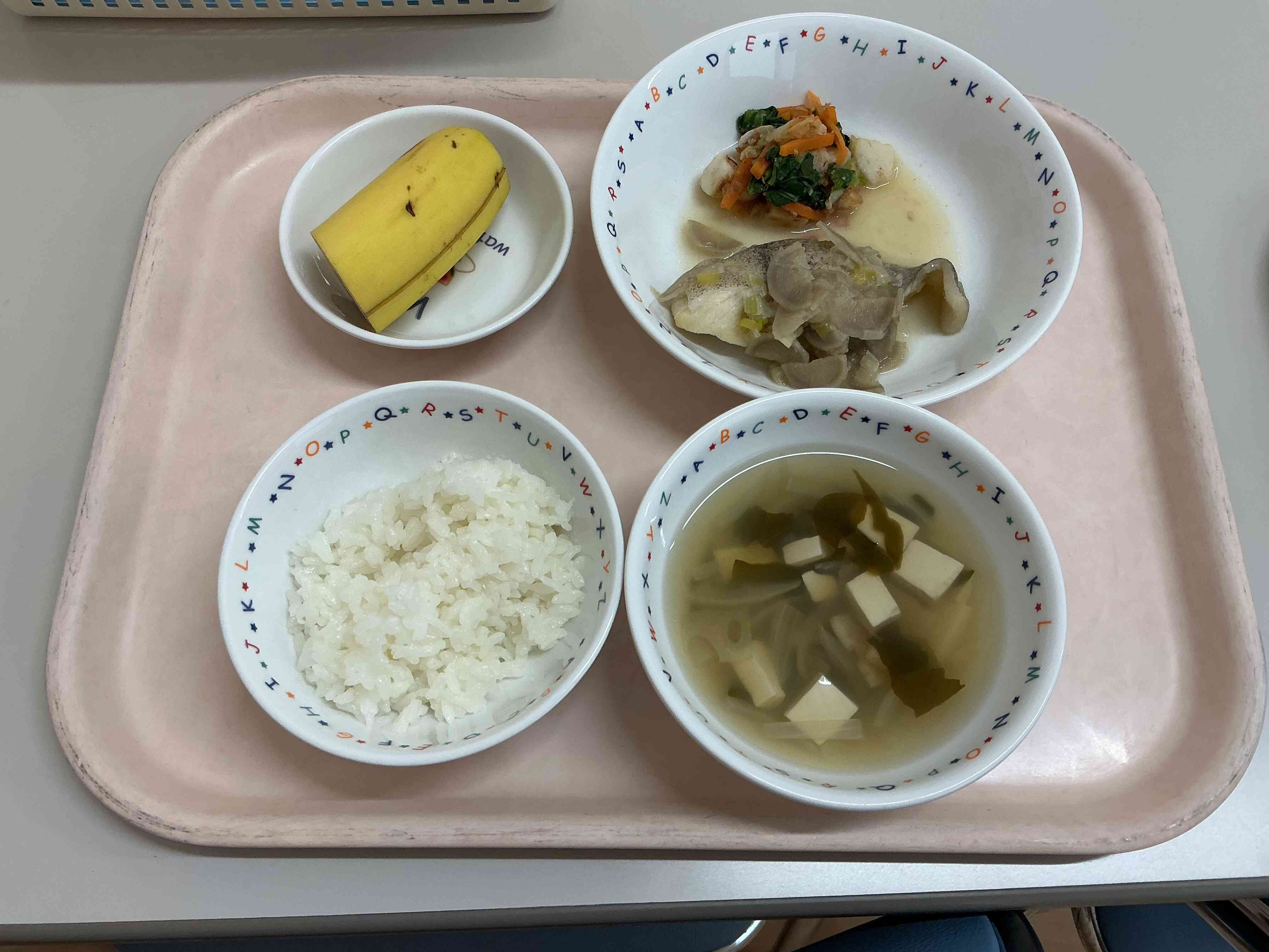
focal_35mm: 29
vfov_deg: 48.2
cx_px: 634
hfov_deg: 61.7
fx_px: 1063
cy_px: 476
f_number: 1.8
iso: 50
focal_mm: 3
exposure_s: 1/120
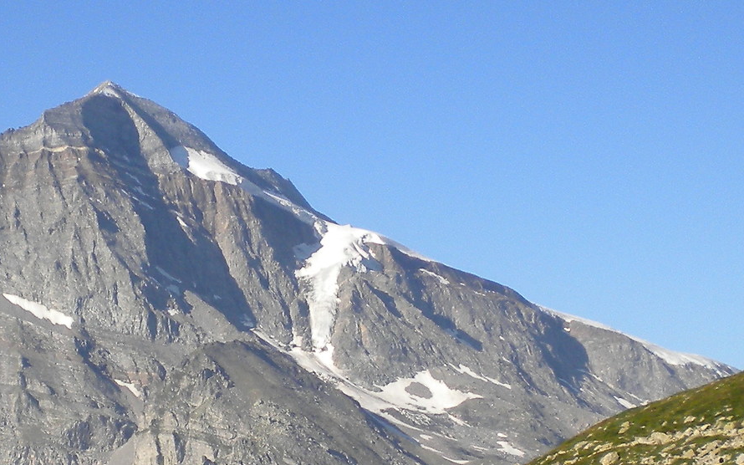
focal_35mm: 100
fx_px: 2027
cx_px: 196
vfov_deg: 12.7
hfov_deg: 20.6
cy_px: 565
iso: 80
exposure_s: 1/567
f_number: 4.6
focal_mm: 6.3
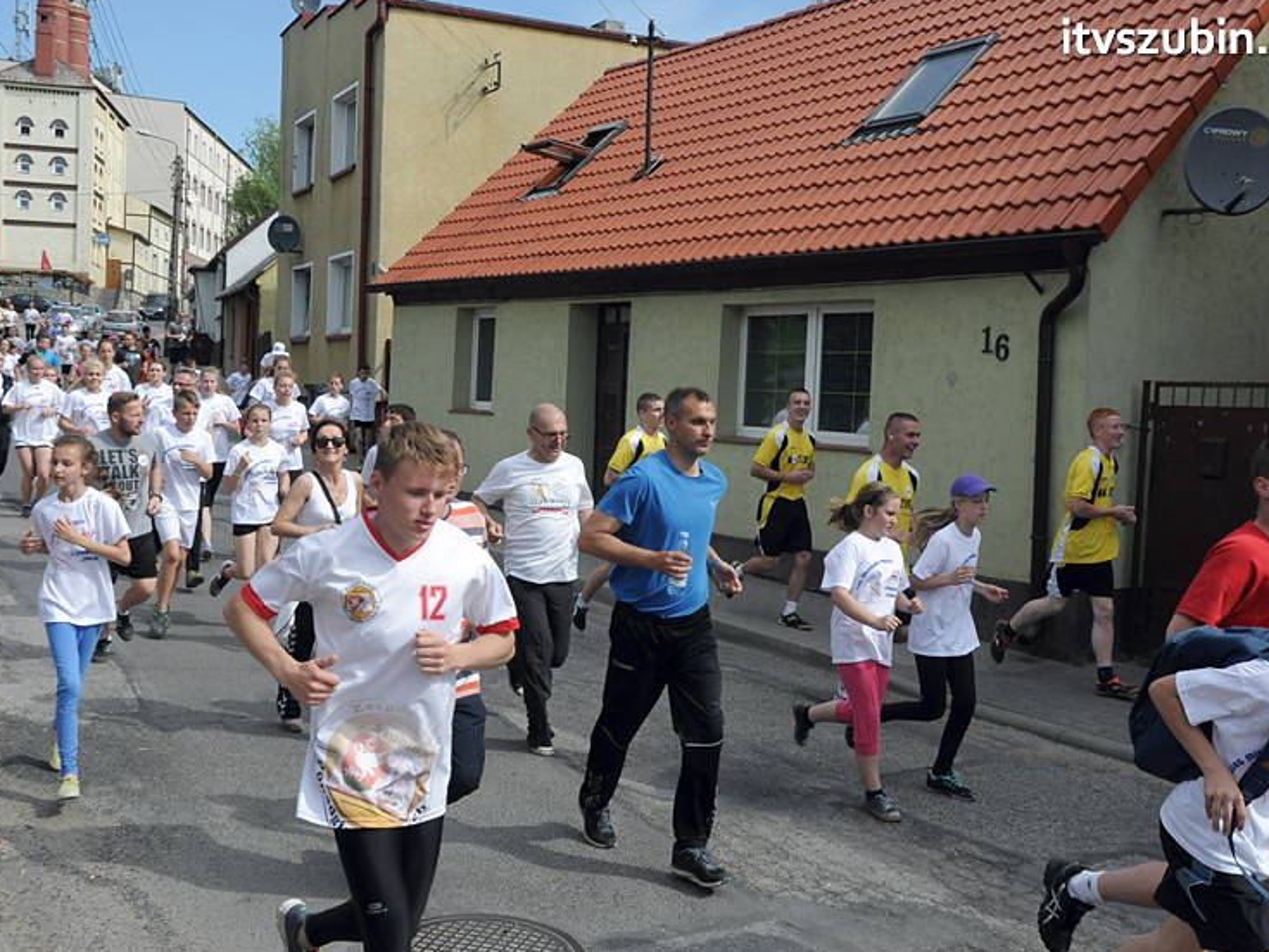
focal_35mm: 40
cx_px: 611
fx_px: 1466
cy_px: 467
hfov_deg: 46.8
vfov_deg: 35.9
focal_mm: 24
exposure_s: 1/640
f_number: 13
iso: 800
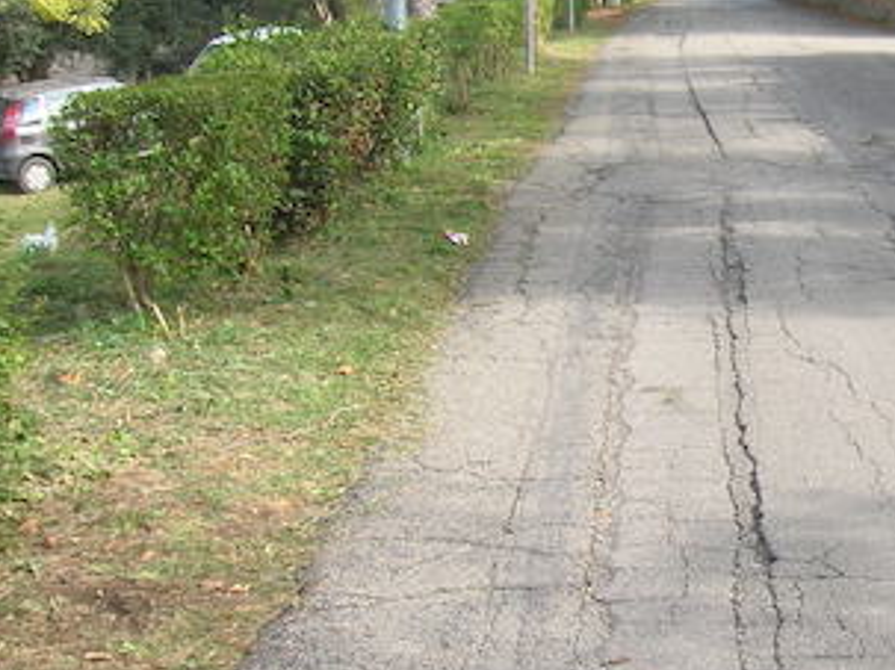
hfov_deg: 25.6
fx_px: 1887
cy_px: 245
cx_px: 863
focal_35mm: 73
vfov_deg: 20.1
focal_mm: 5.7
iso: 50
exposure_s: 1/82
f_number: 4.9
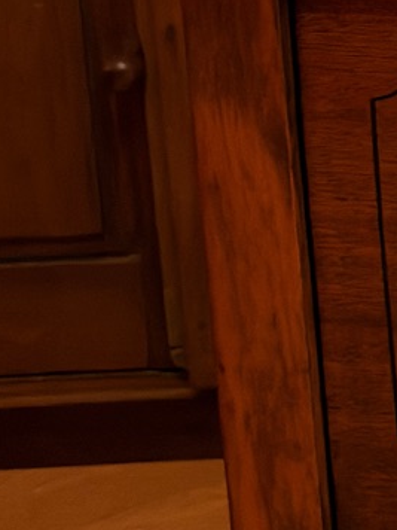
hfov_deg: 9.2
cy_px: -339
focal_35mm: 138
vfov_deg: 13.2
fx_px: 2110
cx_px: 1054
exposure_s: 1/30
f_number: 1.78
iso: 400
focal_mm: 6.76
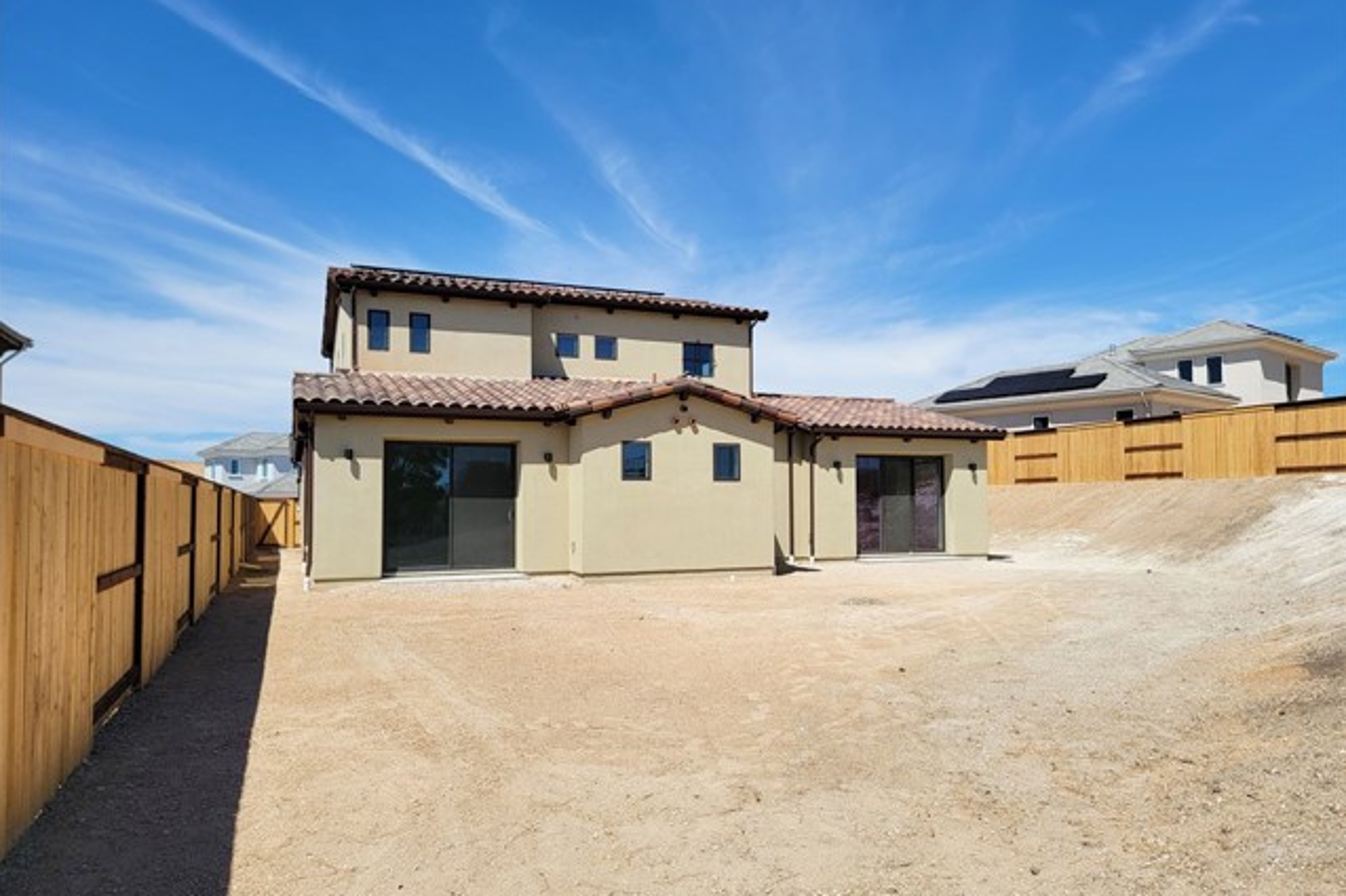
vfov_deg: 51.2
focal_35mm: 25
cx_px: 673
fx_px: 934
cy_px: 467
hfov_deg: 71.5
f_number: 1.8
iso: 16
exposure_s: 1/1686
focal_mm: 6.7
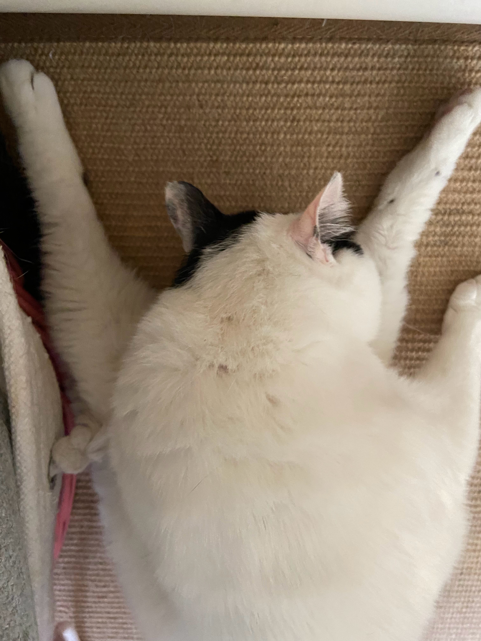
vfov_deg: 67.3
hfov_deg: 53.1
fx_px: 482
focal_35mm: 26
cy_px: 320
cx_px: 240
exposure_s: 1/40
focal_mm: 4.25
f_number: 1.8
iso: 500
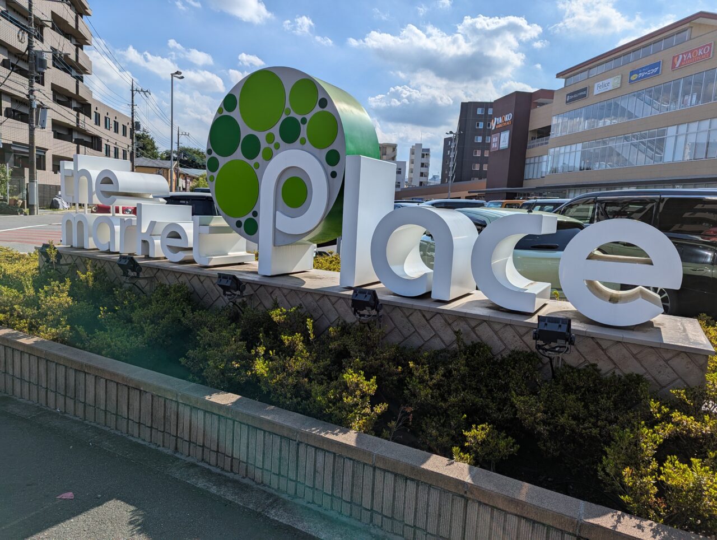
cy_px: 270
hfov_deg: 71.5
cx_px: 358
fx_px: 498
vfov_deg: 56.9
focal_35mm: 24
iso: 43
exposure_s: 1/5376
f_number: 1.85
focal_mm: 6.81
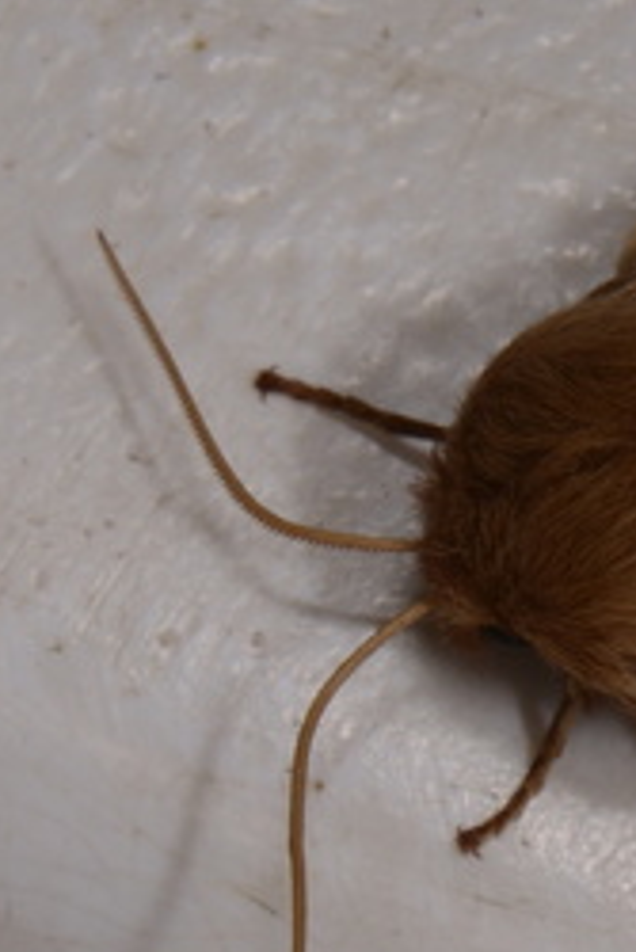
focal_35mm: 403
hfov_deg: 3.4
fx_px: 10653
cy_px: 506
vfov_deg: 5.1
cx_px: 986
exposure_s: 1/60
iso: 100
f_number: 22
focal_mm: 85
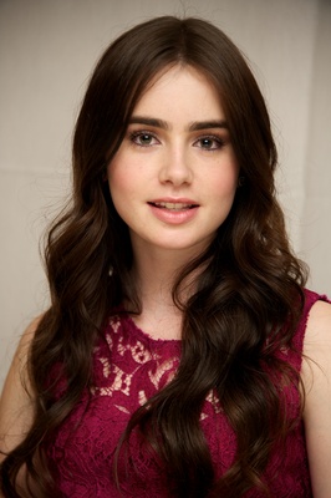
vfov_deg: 10.8
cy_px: 249
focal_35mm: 190
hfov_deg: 7.2
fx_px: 2625
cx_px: 166
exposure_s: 1/60
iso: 400
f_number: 5.6
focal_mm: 190
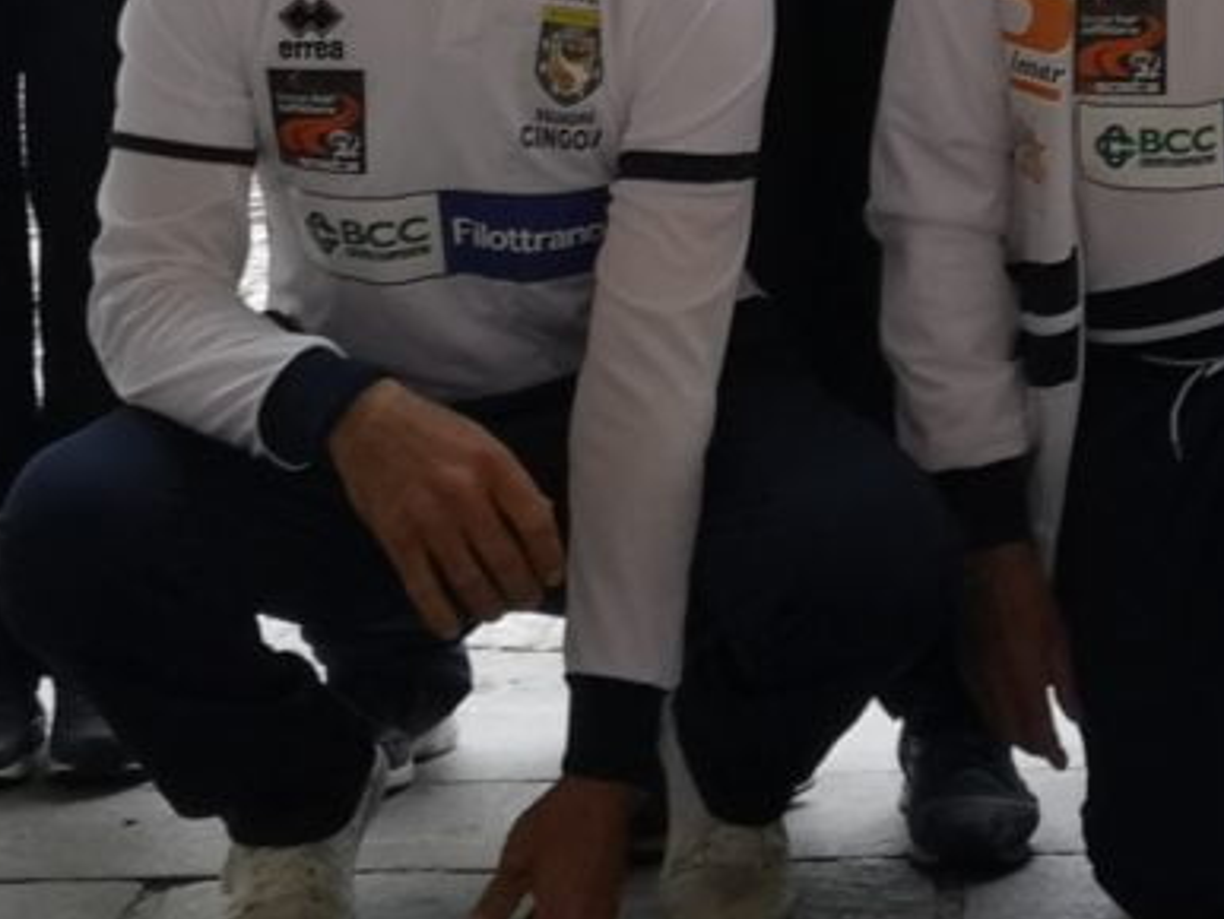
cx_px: 1319
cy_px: -171
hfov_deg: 16.8
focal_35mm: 114
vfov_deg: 12.7
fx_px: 4033
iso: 160
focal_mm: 4
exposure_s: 1/33
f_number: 1.8
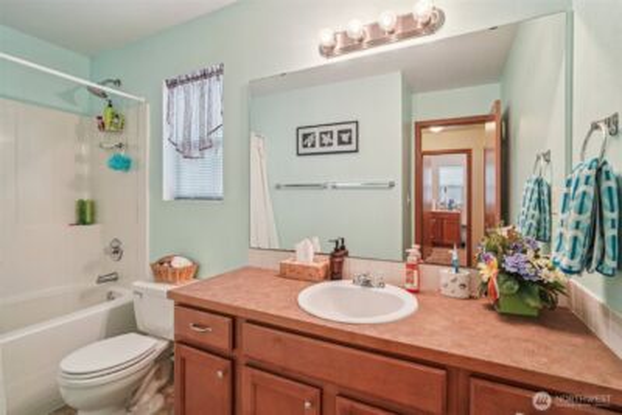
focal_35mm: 16
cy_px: 208
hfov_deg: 96.7
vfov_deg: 73.8
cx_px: 311
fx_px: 277
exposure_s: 1/25
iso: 1600
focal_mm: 16
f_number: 8
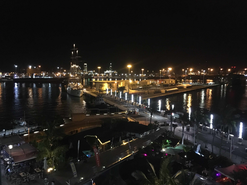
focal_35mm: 29
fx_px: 207
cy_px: 92
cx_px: 124
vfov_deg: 48.2
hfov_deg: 61.7
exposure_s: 1/17
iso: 320
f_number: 2.2
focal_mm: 4.15
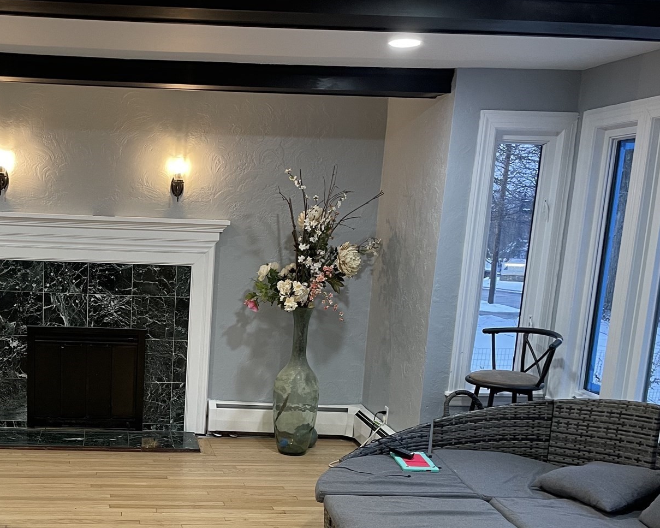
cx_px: 153
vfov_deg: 34.2
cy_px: 398
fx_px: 840
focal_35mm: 43
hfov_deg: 41.4
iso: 160
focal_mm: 4.2
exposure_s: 1/60
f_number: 1.6
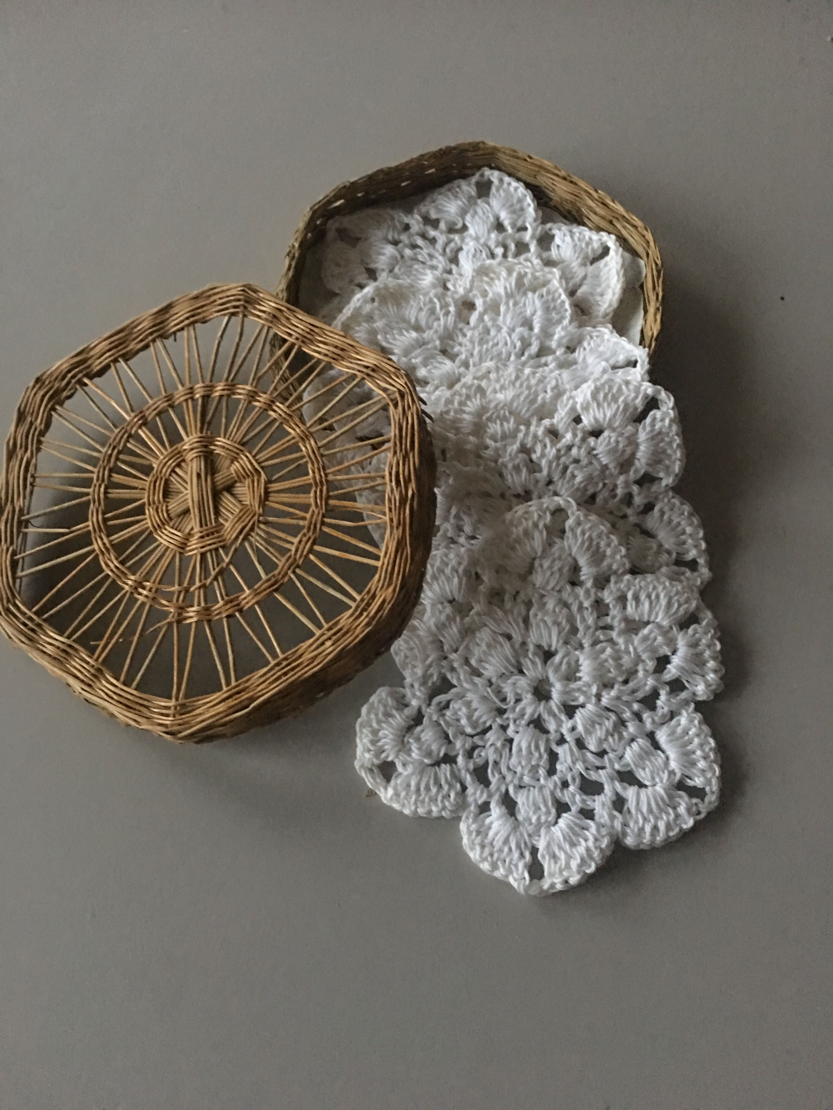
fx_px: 930
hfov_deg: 48.2
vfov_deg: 61.7
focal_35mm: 29
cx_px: 416
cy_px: 555
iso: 125
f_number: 2.2
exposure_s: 1/4
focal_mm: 4.15
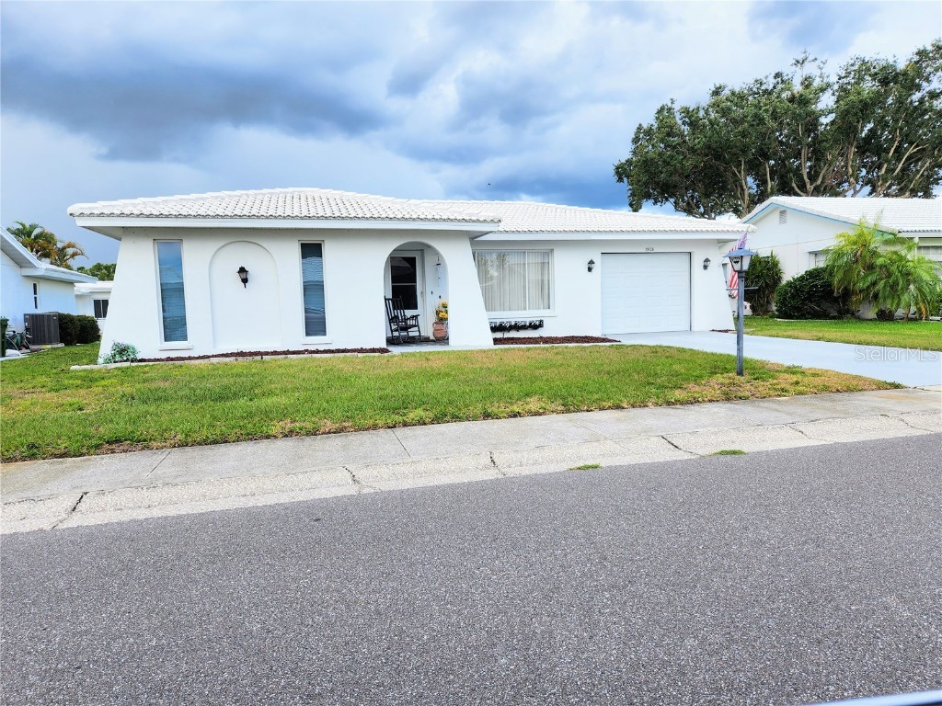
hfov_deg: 73.9
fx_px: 626
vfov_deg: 58.9
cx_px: 471
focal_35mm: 23
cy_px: 353
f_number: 1.8
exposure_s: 1/709
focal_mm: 5.4
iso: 20
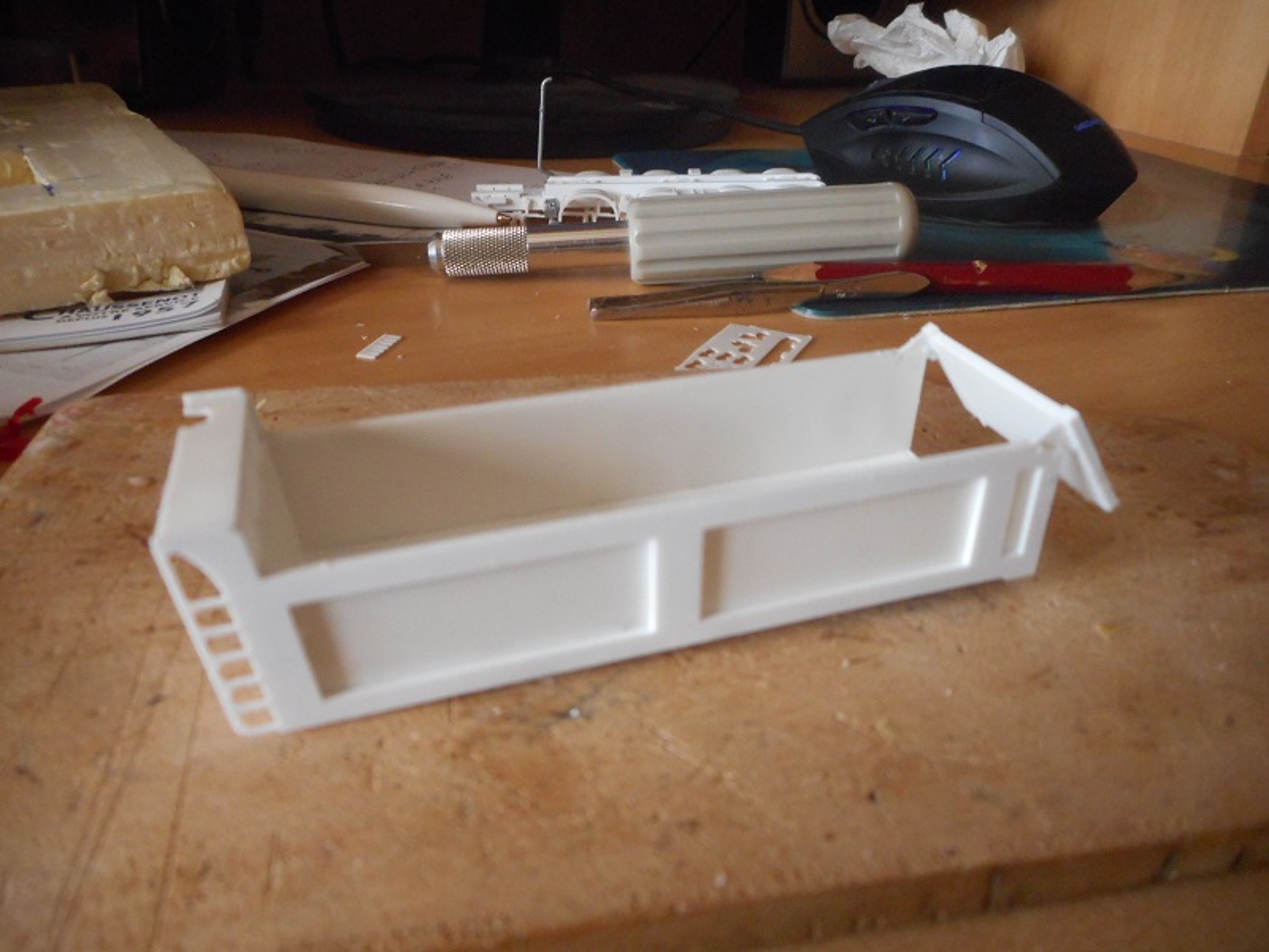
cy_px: 476
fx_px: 916
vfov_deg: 54.9
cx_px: 634
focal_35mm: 25
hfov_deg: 69.4
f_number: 3.7
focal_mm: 4.5
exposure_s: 1/25
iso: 400
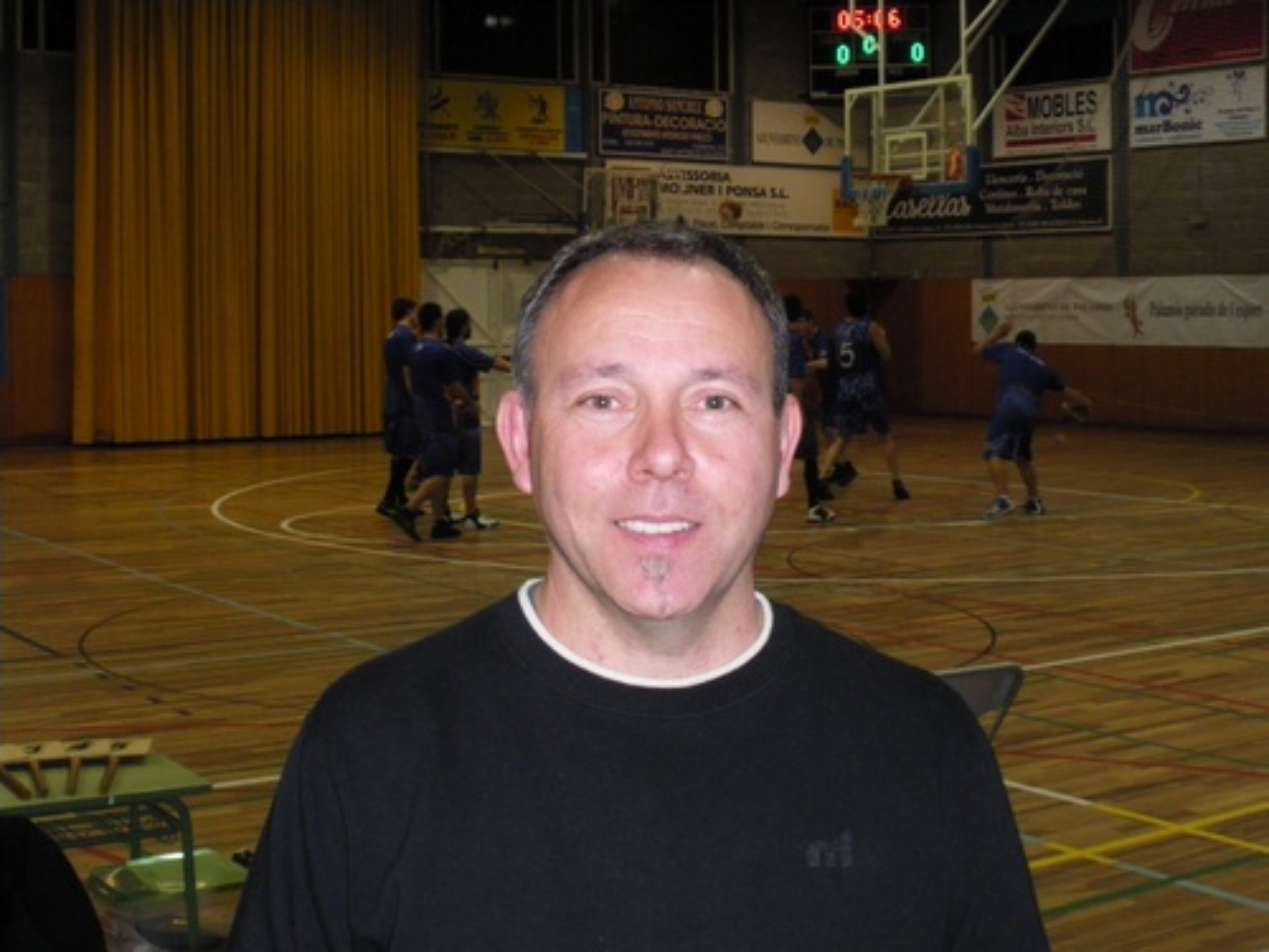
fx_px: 1870
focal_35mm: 51
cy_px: 476
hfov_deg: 37.5
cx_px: 634
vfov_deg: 28.6
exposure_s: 1/60
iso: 400
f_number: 4.4
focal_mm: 9
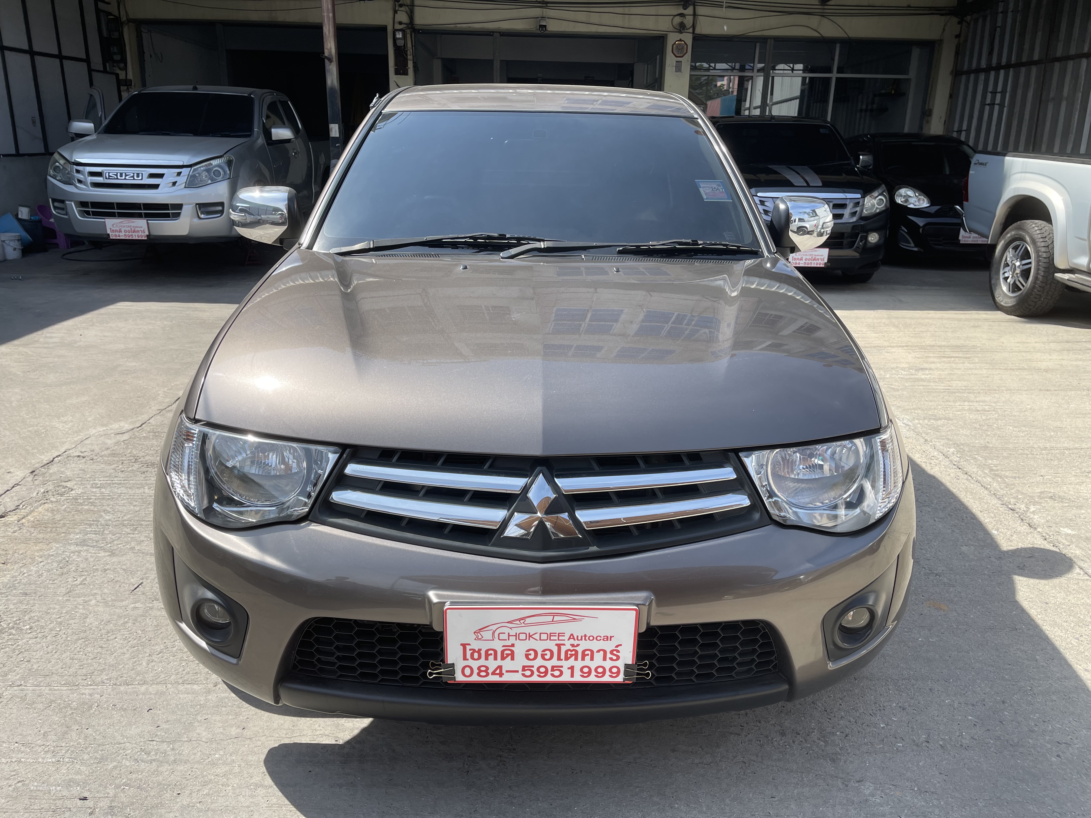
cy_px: 409
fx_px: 788
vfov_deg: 54.9
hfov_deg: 69.4
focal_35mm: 25
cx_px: 546
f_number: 1.6
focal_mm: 5.1
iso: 32
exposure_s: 1/1946
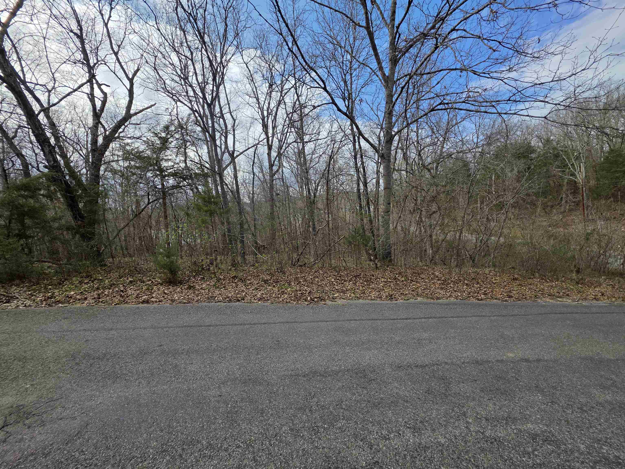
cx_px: 312
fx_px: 235
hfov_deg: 106.2
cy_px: 234
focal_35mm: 13
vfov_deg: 89.9
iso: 40
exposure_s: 1/1879
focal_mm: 2.2
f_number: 1.9
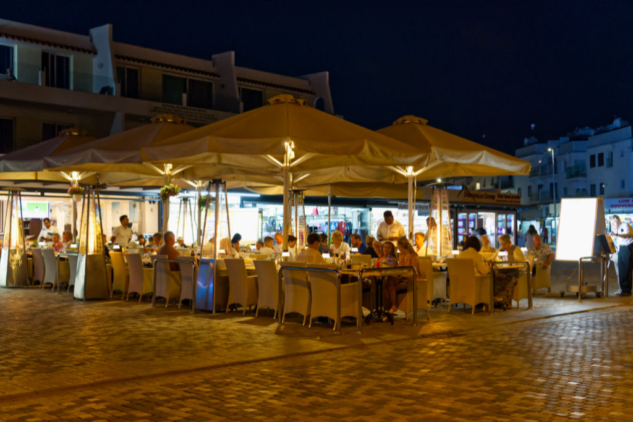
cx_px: 316
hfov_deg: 43.6
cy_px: 211
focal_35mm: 45
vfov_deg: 29.9
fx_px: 791
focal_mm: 30
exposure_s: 1/160
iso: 1600
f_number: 2.8
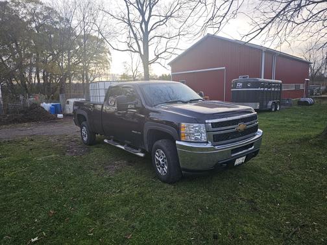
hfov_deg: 73.9
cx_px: 164
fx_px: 217
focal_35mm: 23
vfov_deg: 58.9
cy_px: 122
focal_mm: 6.3
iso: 20
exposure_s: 1/120
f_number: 1.7
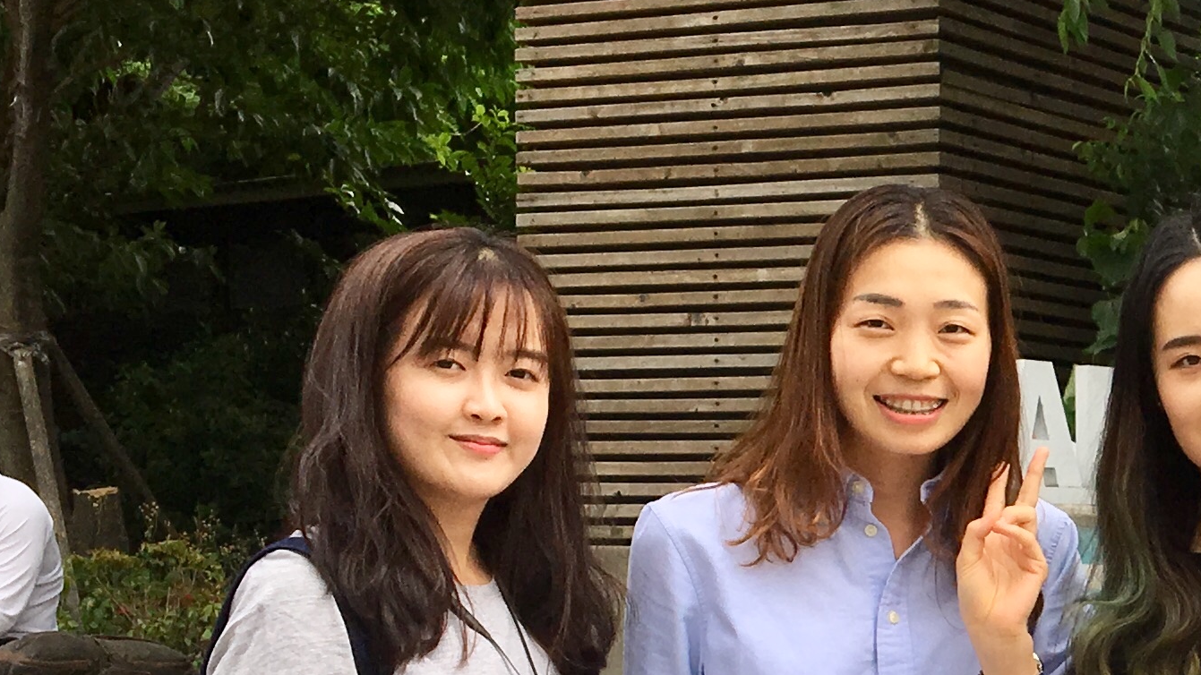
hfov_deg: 21.4
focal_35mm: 95
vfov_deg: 12.6
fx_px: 3025
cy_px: 700
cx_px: 1308
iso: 25
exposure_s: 1/732
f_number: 2.2
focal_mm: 4.15
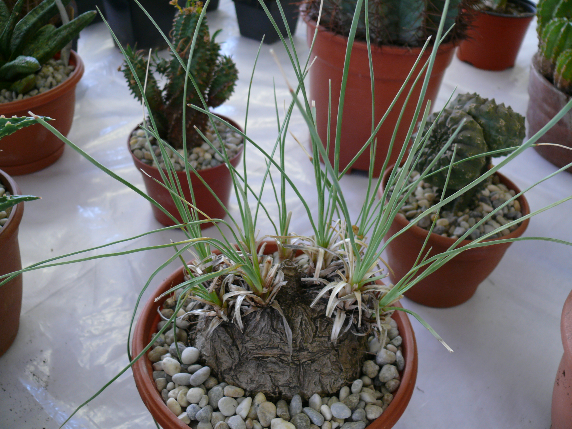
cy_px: 214
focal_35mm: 35
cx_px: 286
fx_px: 578
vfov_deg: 40.7
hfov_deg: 52.6
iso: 125
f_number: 2.8
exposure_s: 1/30
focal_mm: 7.4
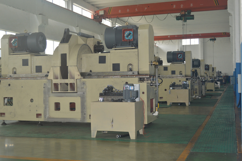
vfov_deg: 28.0
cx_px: 121
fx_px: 322
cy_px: 80
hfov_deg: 41.1
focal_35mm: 48
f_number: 4.8
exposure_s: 1/60
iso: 400
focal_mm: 32
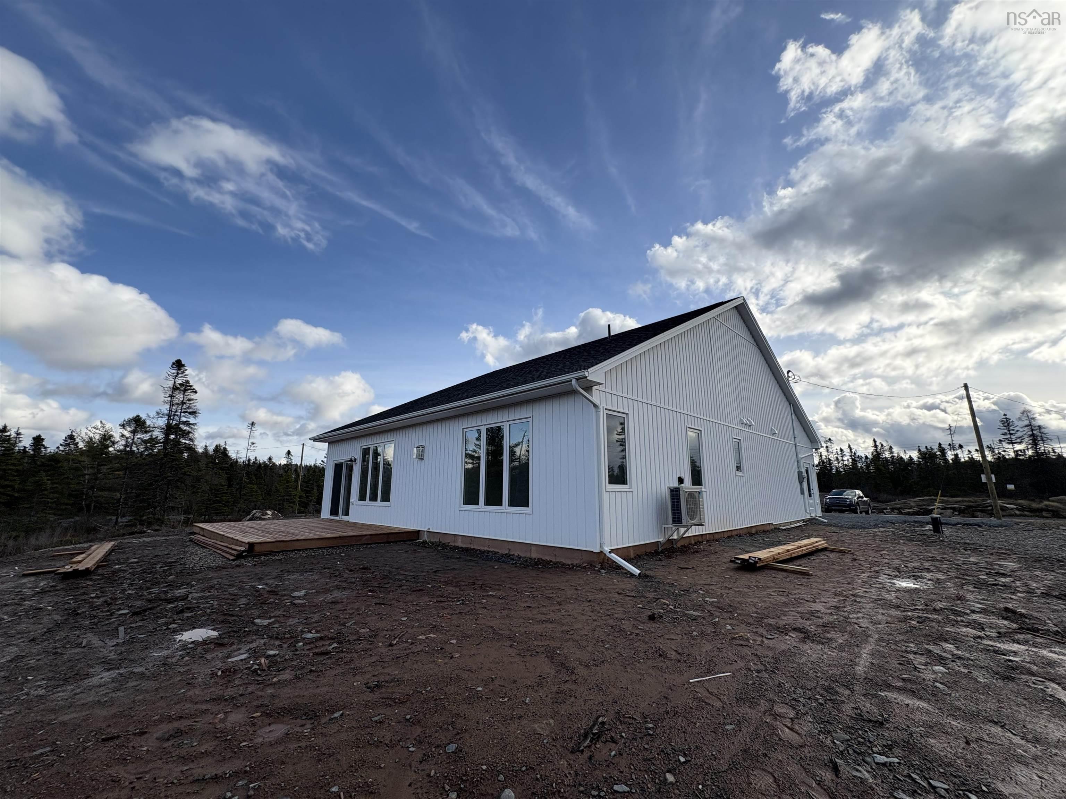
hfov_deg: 102.1
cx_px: 533
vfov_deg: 85.7
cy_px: 400
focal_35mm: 14
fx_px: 431
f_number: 2.2
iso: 50
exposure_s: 1/1832
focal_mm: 2.22
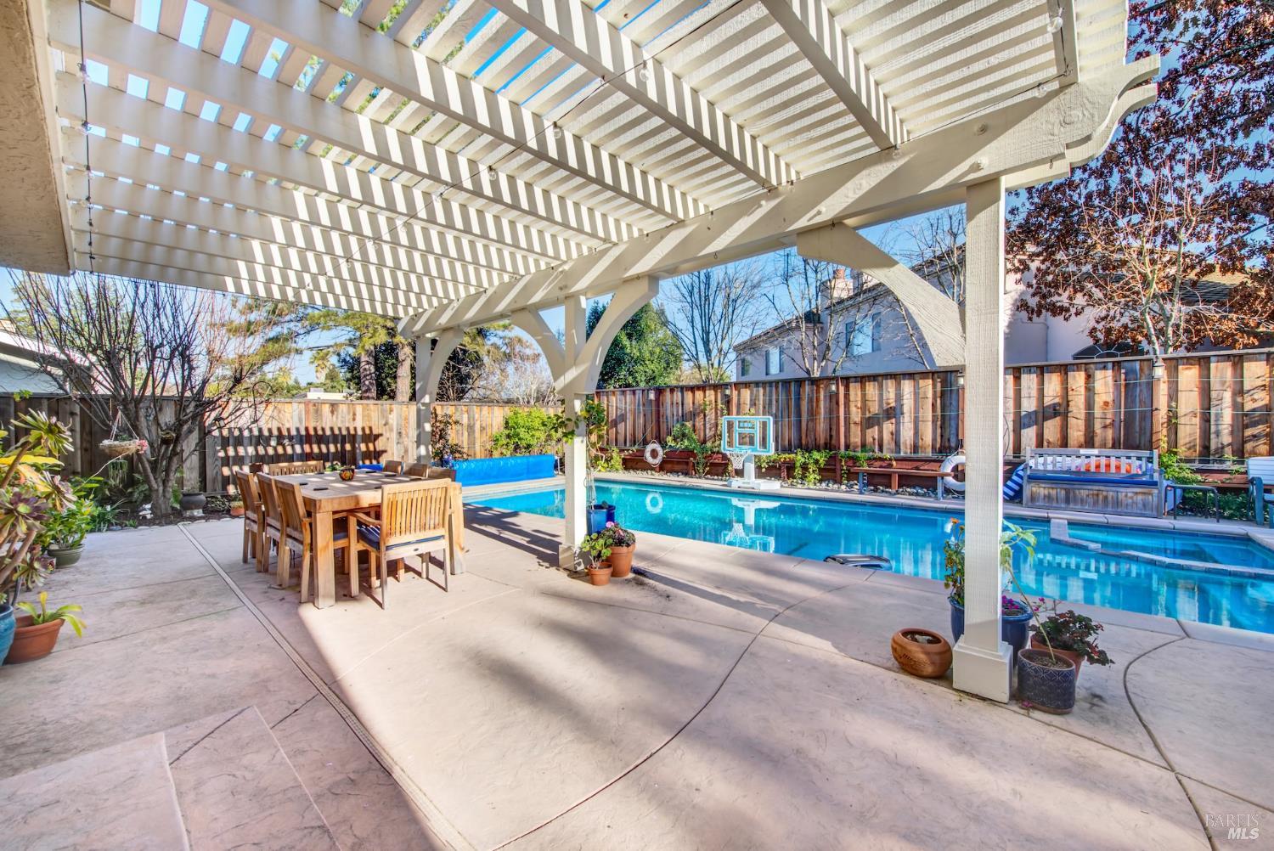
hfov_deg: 104.2
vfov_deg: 81.3
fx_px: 496
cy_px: 426
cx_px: 637
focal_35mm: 14
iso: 100
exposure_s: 1/50
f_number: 14
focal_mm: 14
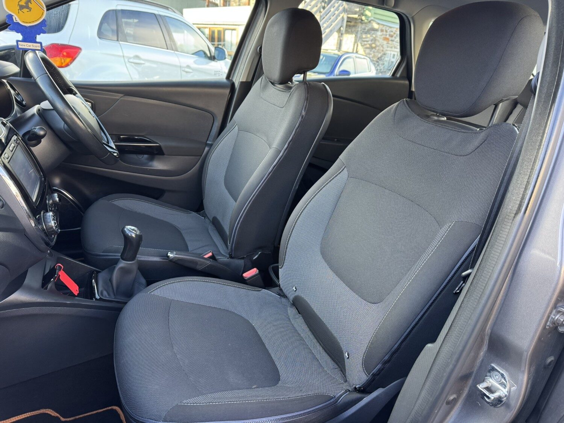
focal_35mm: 24
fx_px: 391
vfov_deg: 56.8
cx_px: 282
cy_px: 212
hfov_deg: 71.6
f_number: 1.78
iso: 160
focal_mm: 6.76
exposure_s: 1/121
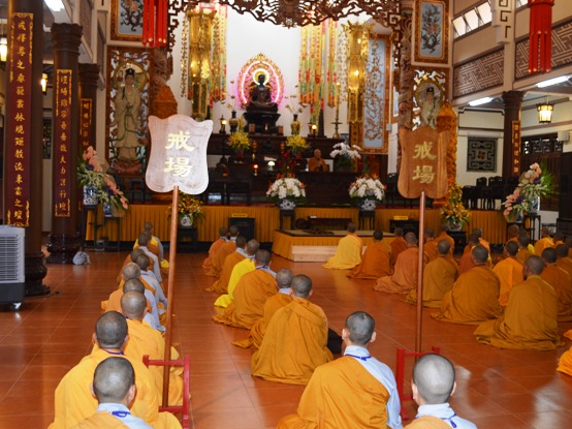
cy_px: 219
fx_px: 661
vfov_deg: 35.9
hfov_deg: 46.8
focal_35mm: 40
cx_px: 296
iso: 560
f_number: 4
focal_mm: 24
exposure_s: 1/60
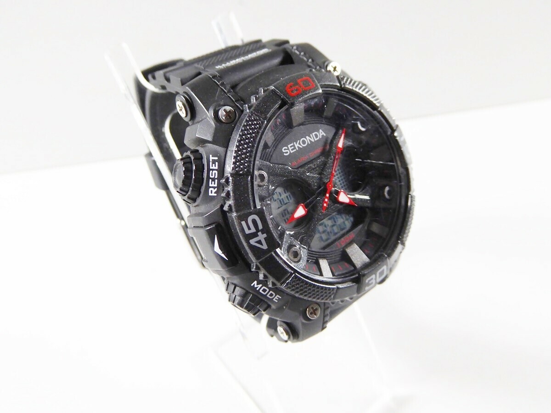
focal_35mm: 29
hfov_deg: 61.7
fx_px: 462
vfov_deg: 48.2
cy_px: 206
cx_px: 276
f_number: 3.5
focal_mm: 5
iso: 320
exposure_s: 1/60
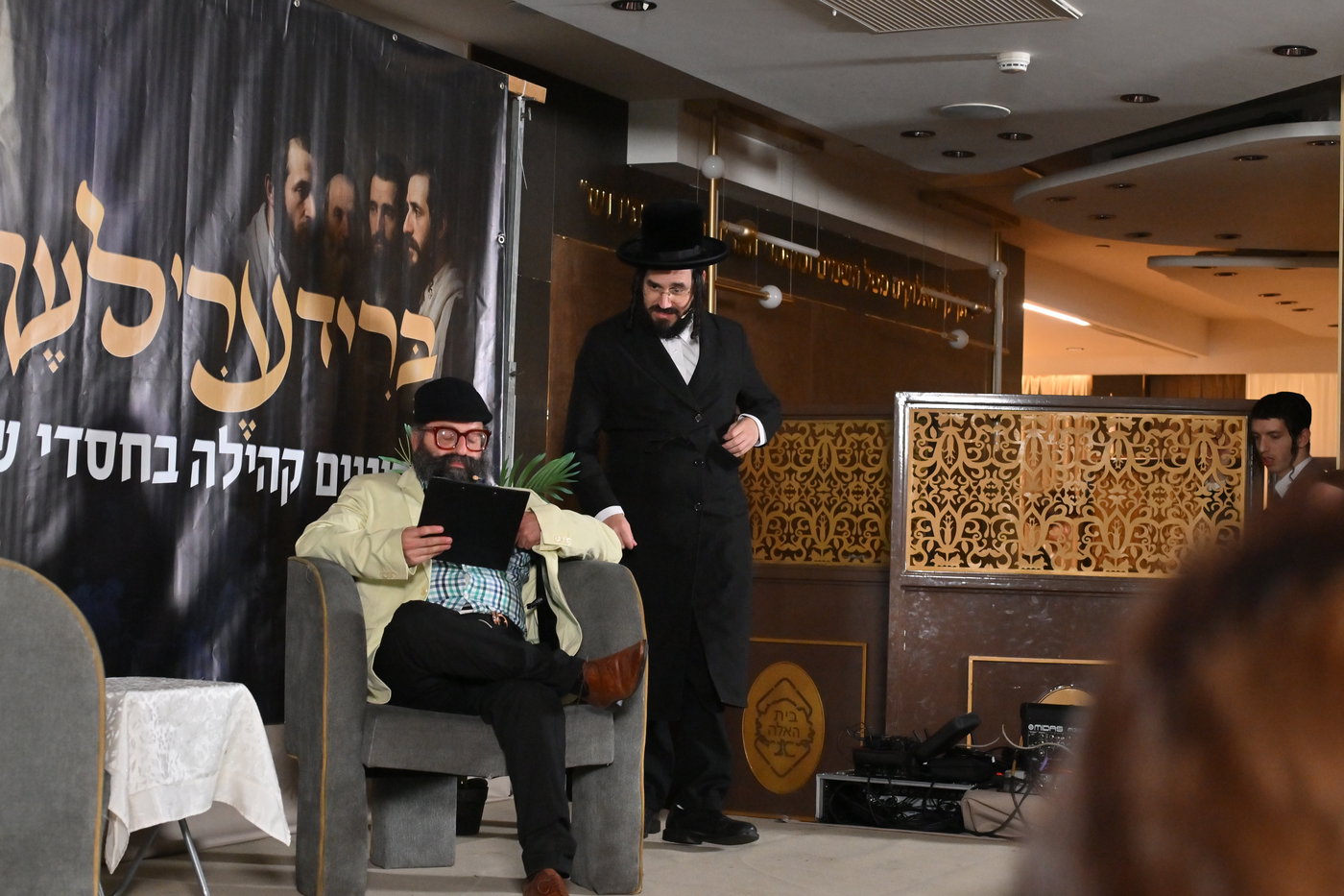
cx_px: 672
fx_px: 2277
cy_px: 448
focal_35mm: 61
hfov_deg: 32.9
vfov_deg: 22.3
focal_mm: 41
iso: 1000
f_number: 4
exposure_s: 1/200
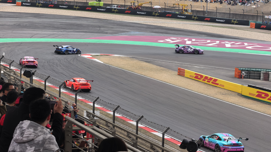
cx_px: 133
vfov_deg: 10.3
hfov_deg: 18.2
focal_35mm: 118
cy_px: 57
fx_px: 848
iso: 50
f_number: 2.1
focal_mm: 15
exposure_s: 1/1667
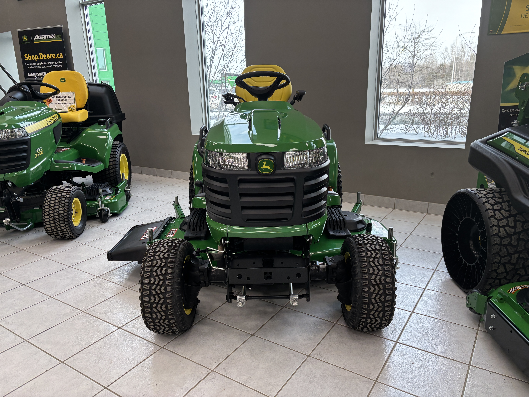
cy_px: 198
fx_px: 397
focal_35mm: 26
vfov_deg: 53.1
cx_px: 264
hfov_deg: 67.3
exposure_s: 1/121
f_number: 1.6
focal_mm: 5.96
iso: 80
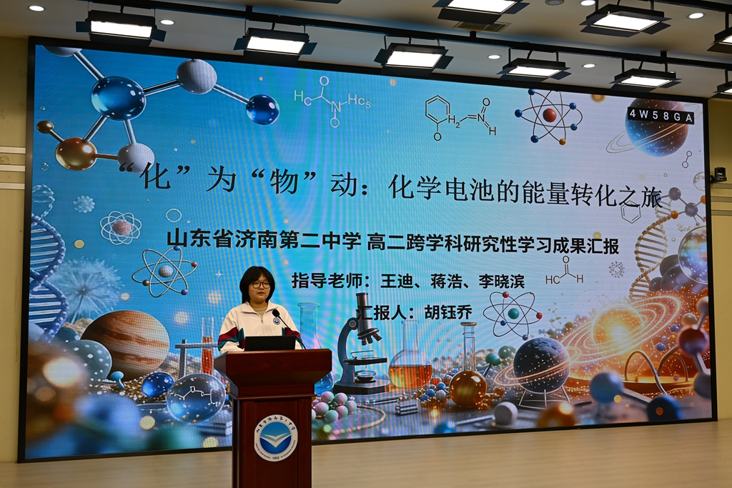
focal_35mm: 39
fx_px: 793
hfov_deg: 49.5
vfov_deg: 34.2
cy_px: 244
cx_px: 366
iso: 320
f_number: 4
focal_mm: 39
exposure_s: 1/250
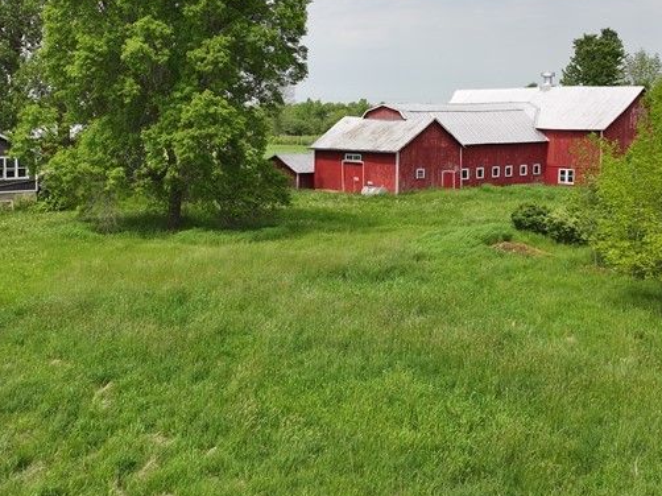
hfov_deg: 38.9
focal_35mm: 49
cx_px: 357
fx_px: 937
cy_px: 217
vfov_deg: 29.6
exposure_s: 1/200
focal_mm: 12.29
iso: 100
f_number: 2.8
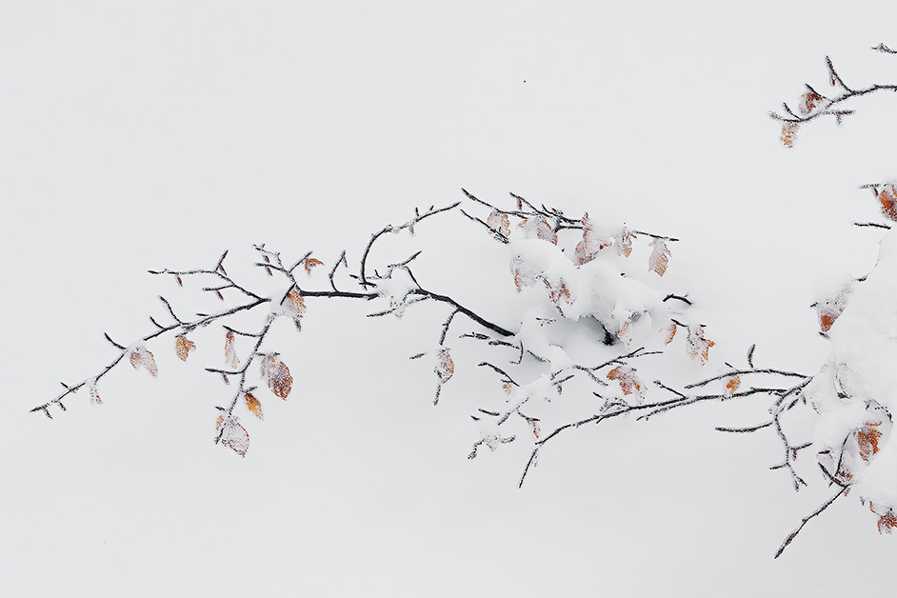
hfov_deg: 23.2
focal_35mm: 86
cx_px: 738
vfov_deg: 15.9
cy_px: 335
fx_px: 2143
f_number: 11
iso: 320
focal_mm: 45
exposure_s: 1/200
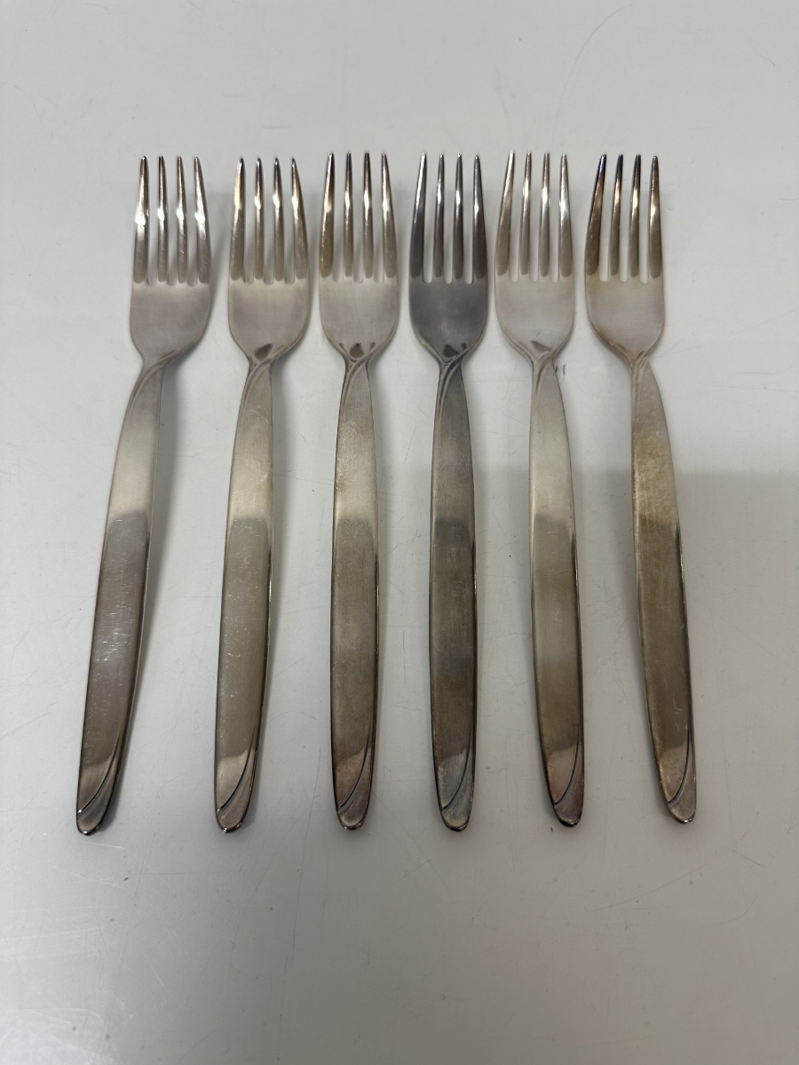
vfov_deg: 71.6
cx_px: 400
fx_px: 739
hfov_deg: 56.8
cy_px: 532
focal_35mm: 24
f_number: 1.8
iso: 100
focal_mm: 6.9
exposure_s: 1/100
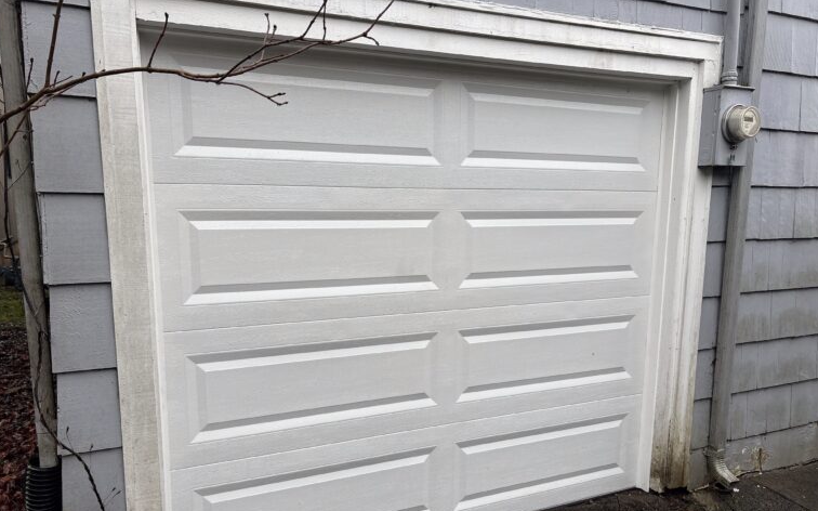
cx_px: 409
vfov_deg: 44.3
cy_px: 307
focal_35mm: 28
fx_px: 624
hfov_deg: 66.5
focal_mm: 5.96
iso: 40
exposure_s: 1/122
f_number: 1.6
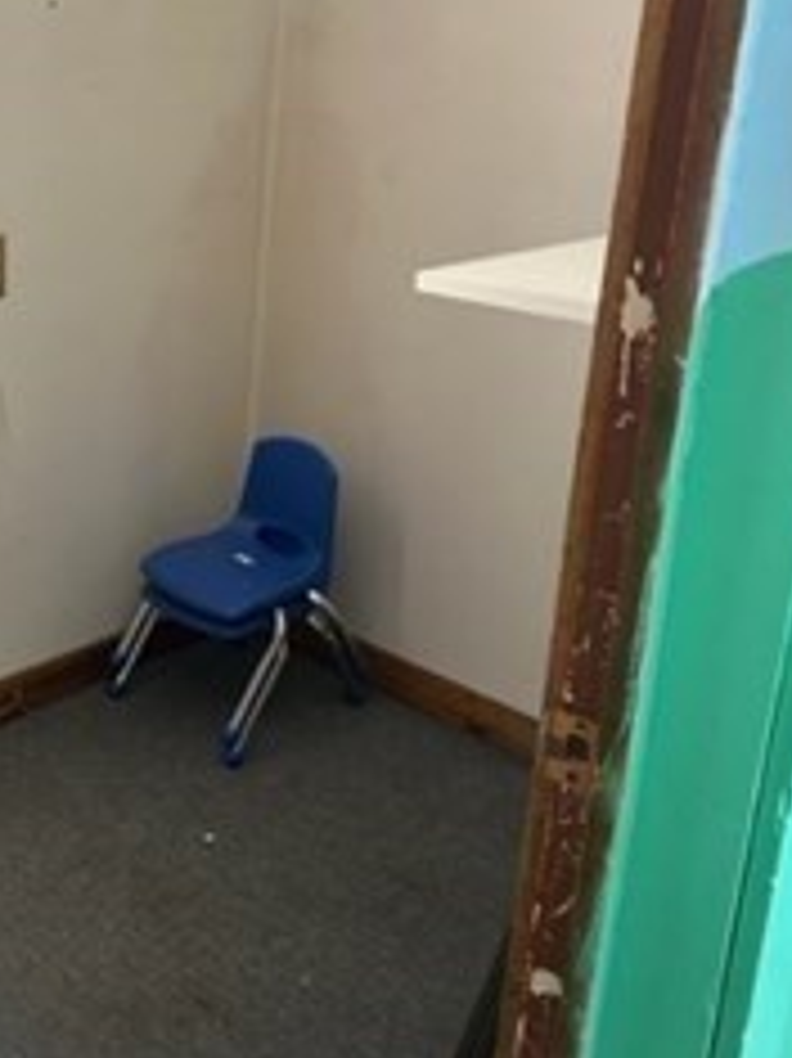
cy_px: 396
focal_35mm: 46
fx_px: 1405
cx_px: 104
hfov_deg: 30.3
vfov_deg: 41.0
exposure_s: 1/60
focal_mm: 6.86
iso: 200
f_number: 1.78
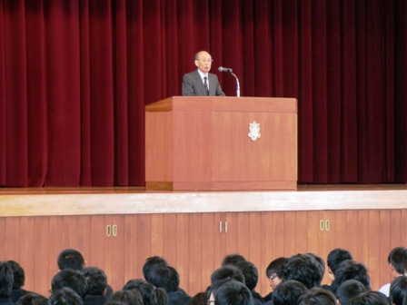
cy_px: 152
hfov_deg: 11.8
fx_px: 1975
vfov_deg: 8.8
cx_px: 204
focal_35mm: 168
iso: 400
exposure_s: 1/20
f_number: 4.8
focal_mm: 30.1
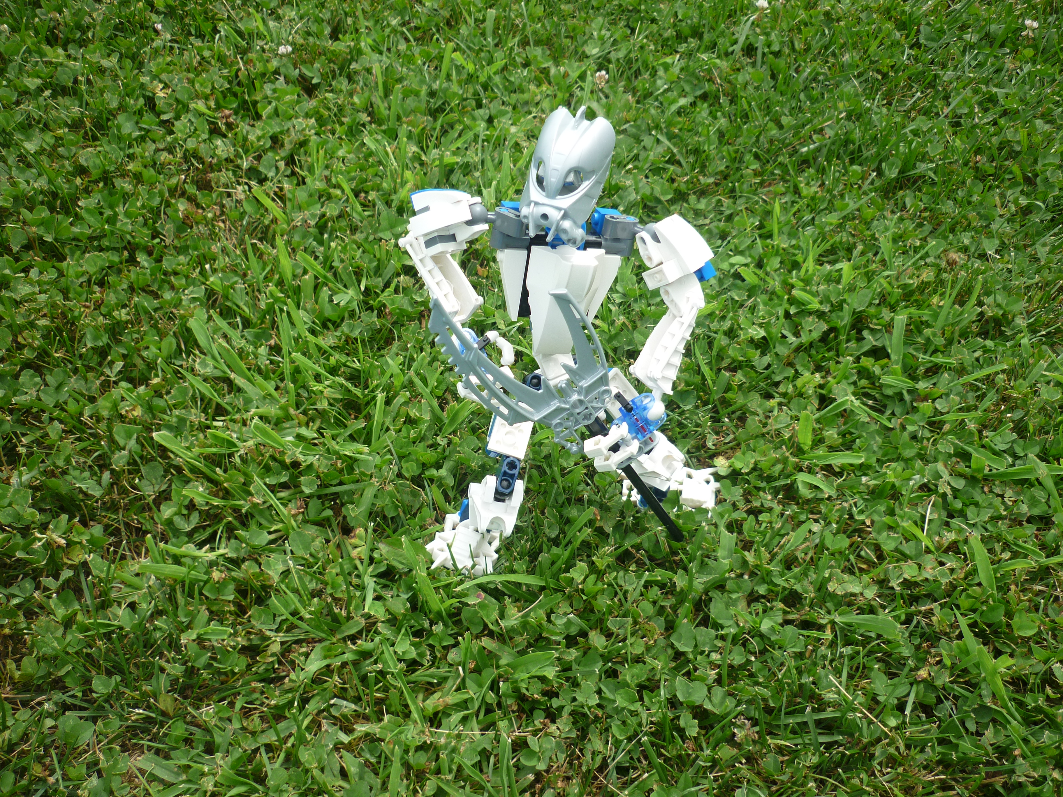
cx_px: 532
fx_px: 1013
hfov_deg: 55.4
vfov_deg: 42.9
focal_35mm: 33
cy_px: 398
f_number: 2.8
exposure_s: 1/800
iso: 80
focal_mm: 5.5
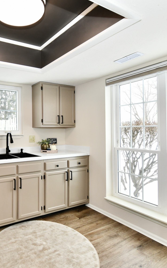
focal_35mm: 22
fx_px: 160
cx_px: 23
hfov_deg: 50.1
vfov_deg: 79.6
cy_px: 137
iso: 1000
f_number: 7.1
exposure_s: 1/125
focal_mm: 14
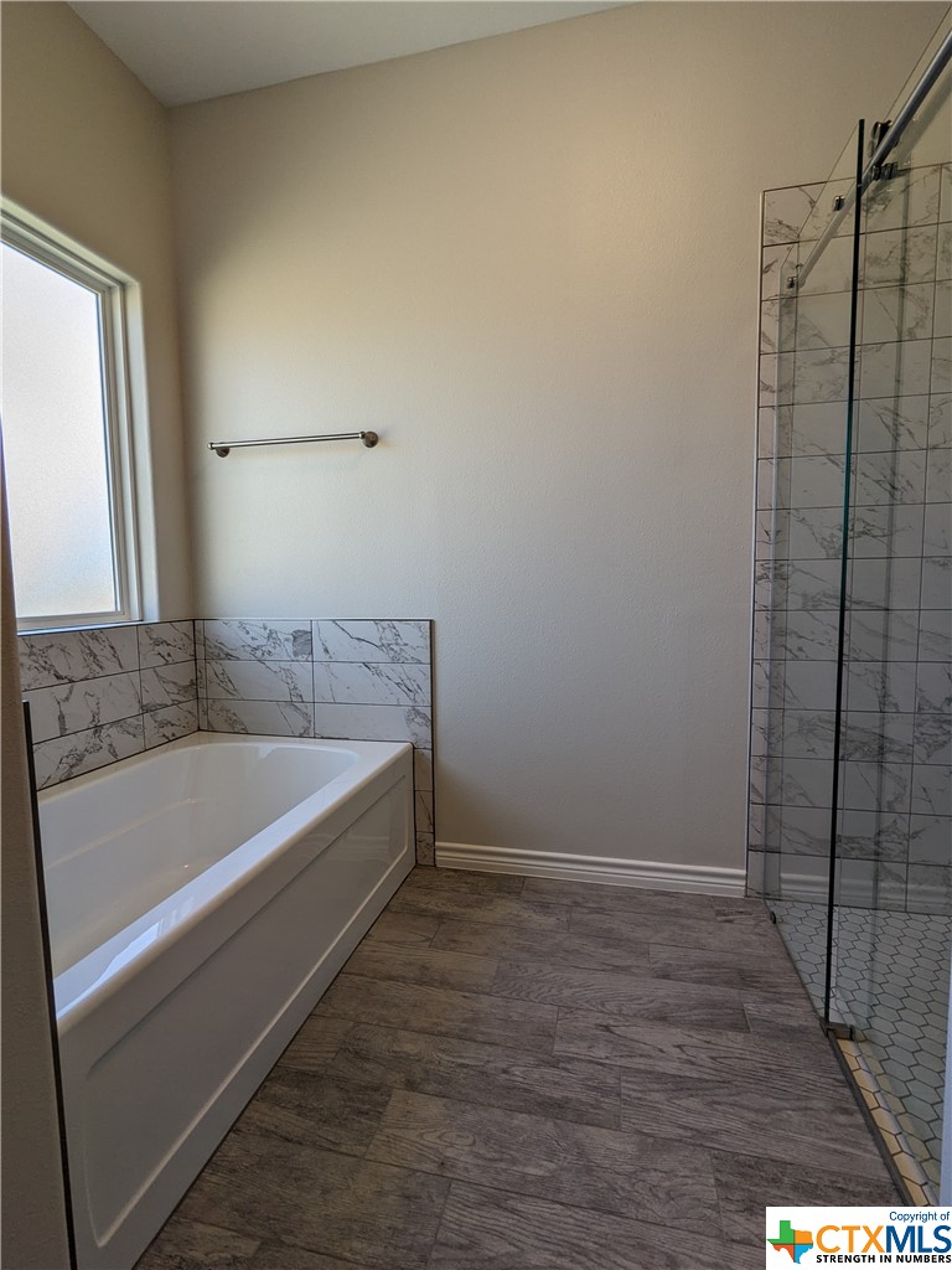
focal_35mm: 16
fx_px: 587
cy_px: 635
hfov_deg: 78.1
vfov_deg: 94.5
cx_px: 476
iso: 25
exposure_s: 1/60
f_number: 2.2
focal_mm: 2.35
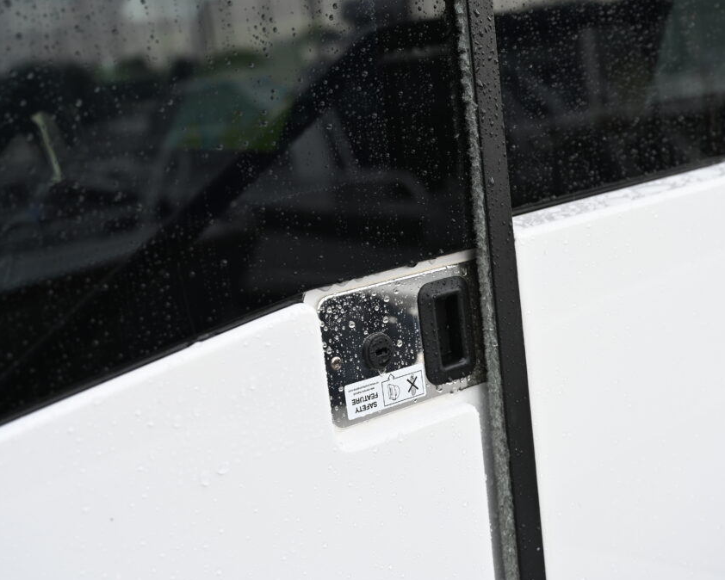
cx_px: 438
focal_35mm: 57
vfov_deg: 26.7
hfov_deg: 32.9
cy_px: 292
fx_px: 1223
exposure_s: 1/250
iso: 200
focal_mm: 50
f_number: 5
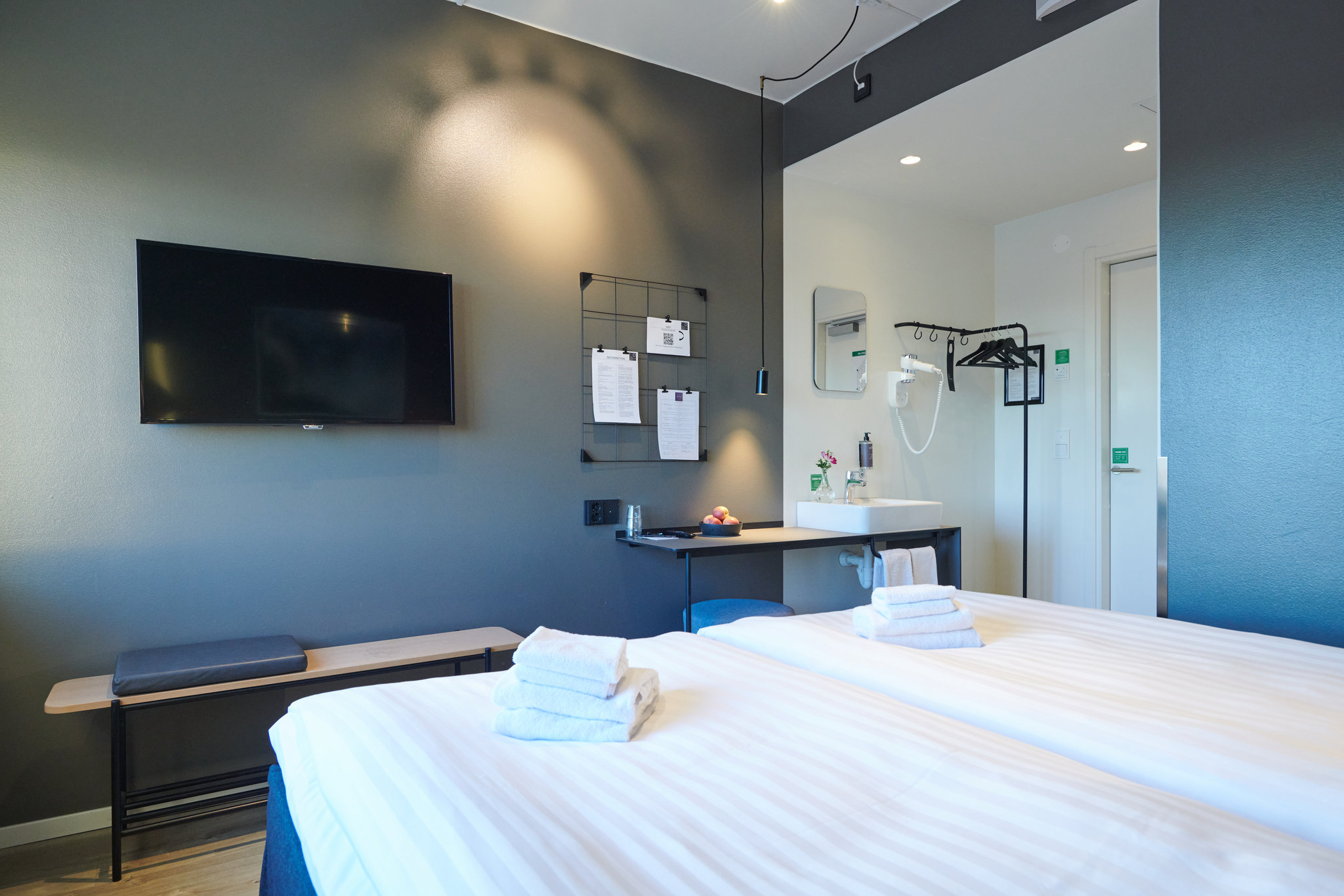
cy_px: 448
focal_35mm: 21
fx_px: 784
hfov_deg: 81.2
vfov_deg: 59.5
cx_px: 672
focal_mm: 21
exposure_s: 1/40
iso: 800
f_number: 7.1
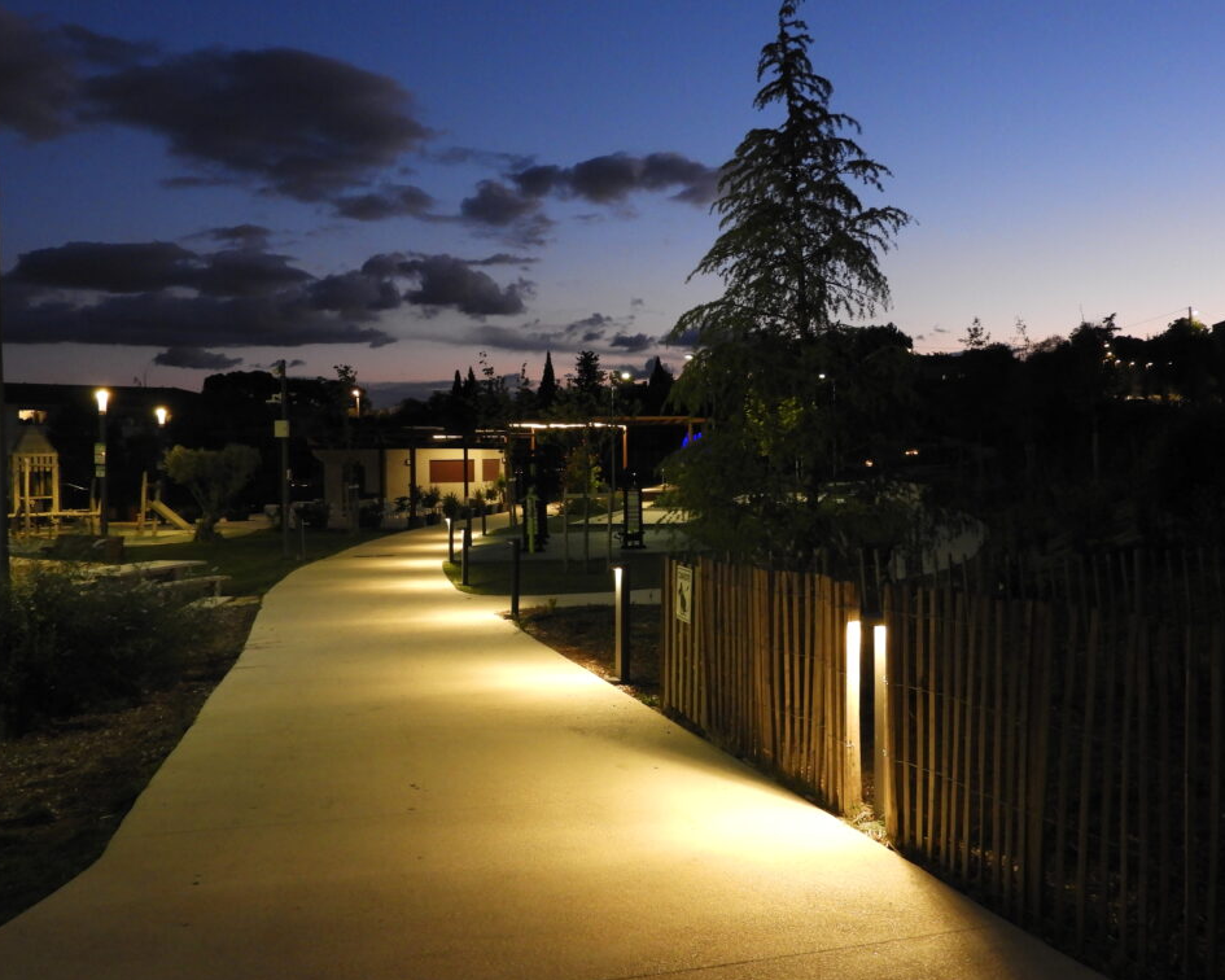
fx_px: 1341
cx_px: 649
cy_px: 487
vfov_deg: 40.1
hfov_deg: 49.1
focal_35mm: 37
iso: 400
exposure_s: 1/10
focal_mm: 6.3
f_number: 3.8
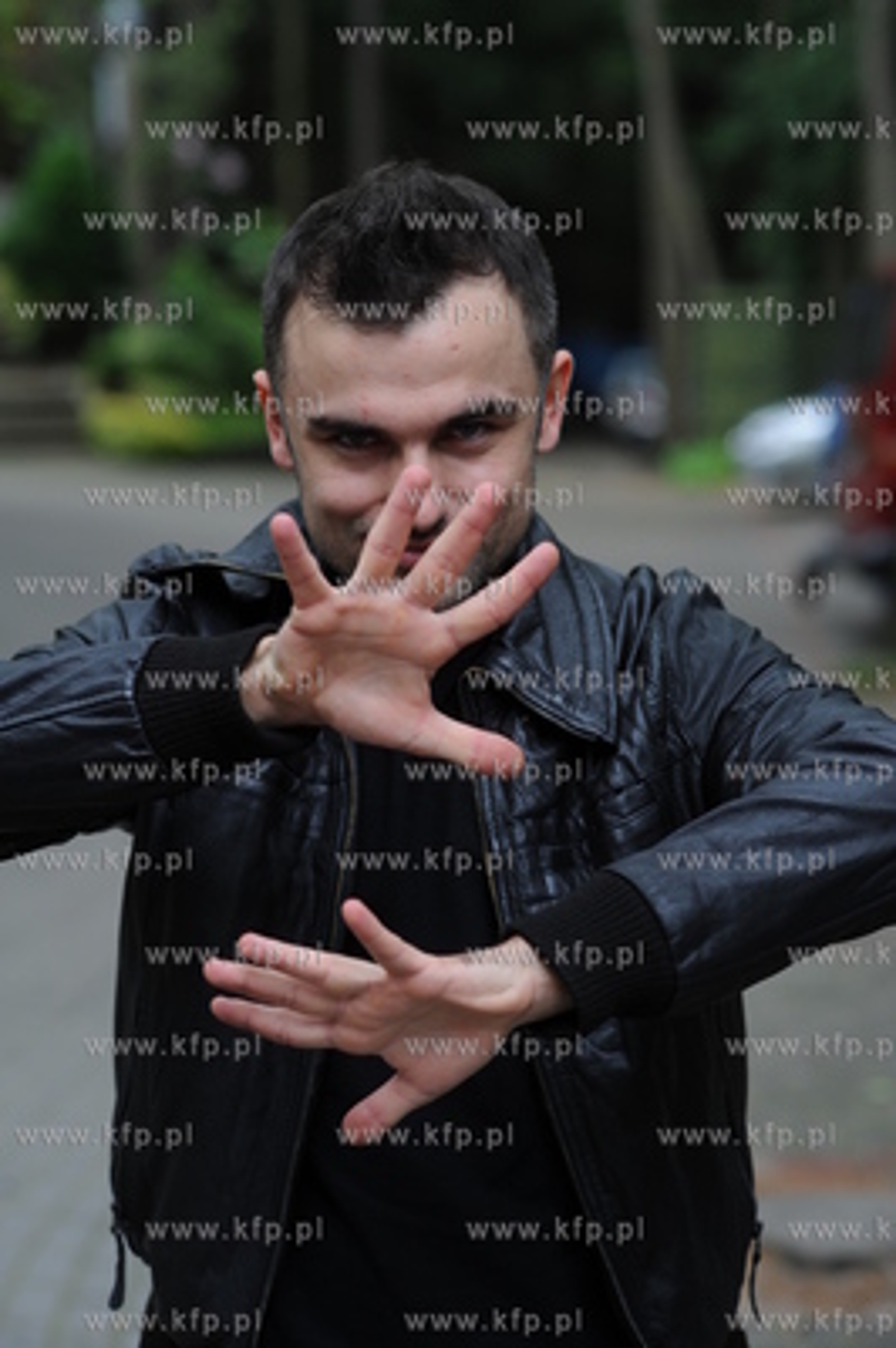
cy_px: 674
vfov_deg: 23.9
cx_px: 448
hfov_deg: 16.0
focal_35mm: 85
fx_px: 3179
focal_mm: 85
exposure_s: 1/200
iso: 400
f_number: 4
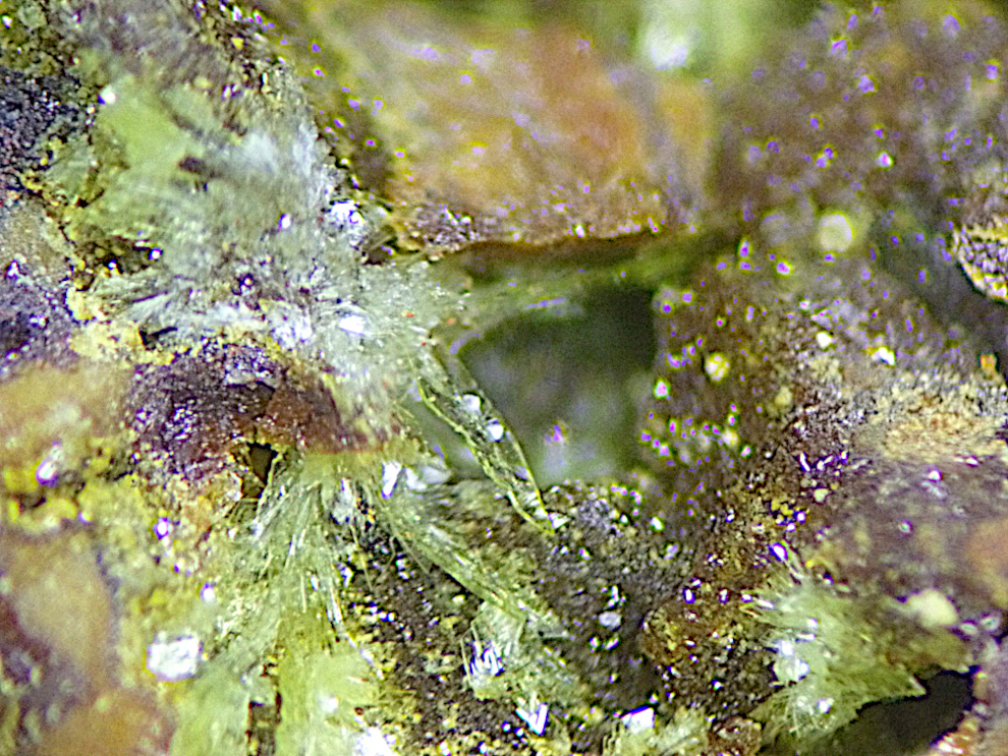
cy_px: 378
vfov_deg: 14.8
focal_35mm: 100
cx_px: 504
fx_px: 2913
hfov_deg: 19.6
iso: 400
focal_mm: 18
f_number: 5.7
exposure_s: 1/50
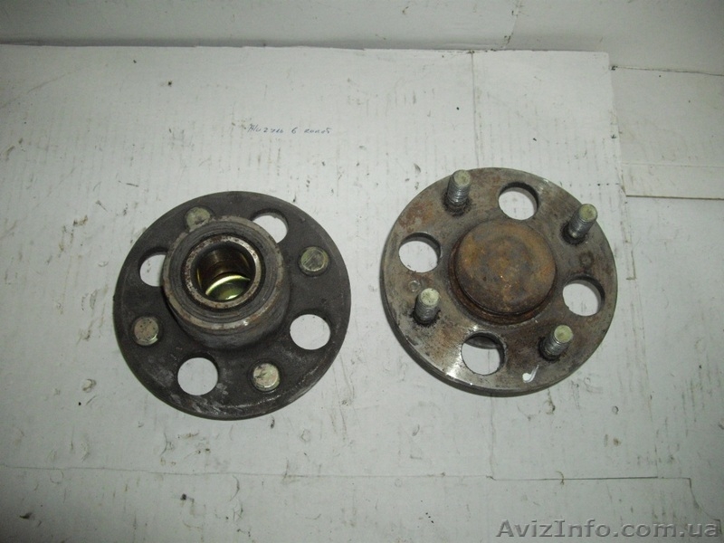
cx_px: 362
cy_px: 272
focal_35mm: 38
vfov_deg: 37.7
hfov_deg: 49.0
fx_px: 795
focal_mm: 7.9
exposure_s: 1/40
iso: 400
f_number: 2.8
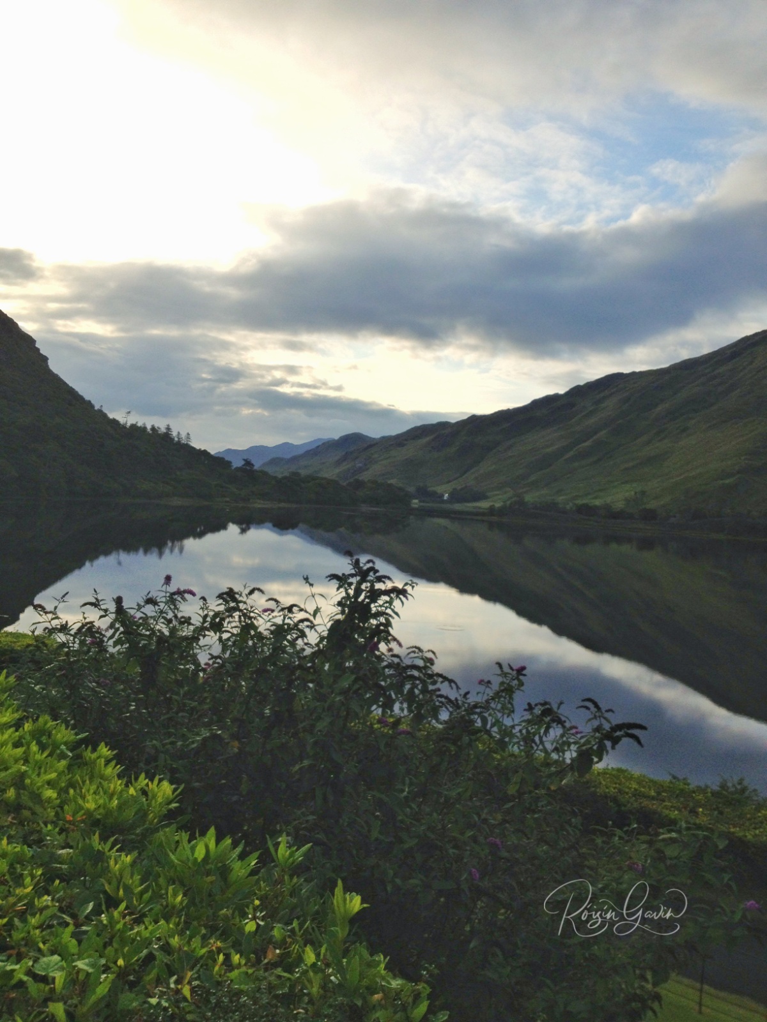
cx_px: 384
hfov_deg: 40.7
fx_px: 1034
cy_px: 511
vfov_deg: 52.6
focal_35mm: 35
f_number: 2.4
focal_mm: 4.28
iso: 50
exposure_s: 1/1783
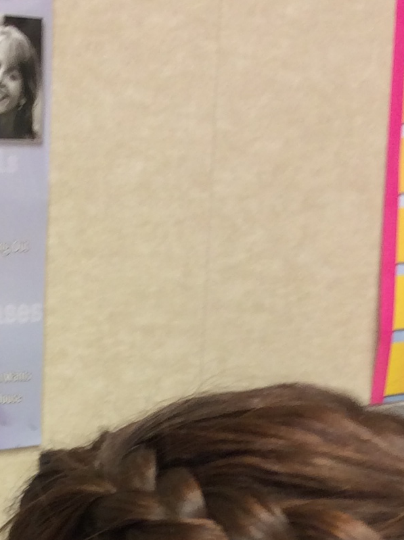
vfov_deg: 17.6
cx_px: -150
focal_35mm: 107
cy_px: 626
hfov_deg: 13.2
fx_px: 1669
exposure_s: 1/24
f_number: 2.4
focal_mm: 3.3
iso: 50
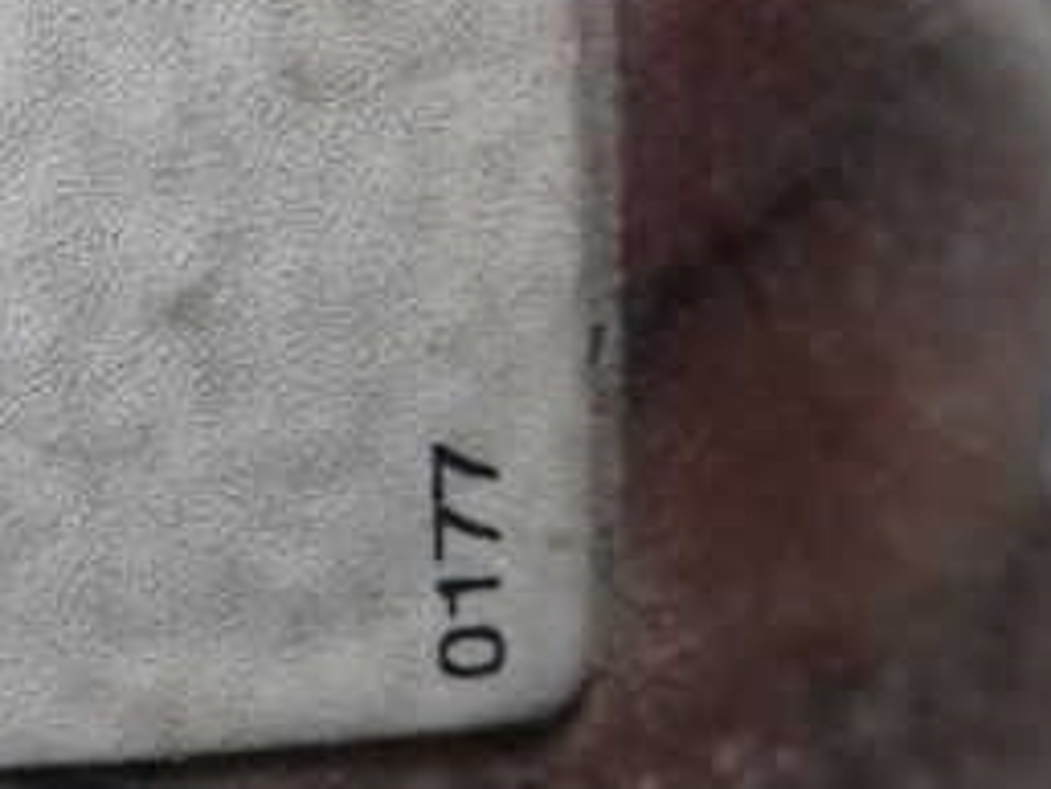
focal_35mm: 70
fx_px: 2126
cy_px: 204
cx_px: -57
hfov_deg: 26.0
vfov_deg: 20.9
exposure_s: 1/125
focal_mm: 5.5
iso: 320
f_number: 2.3
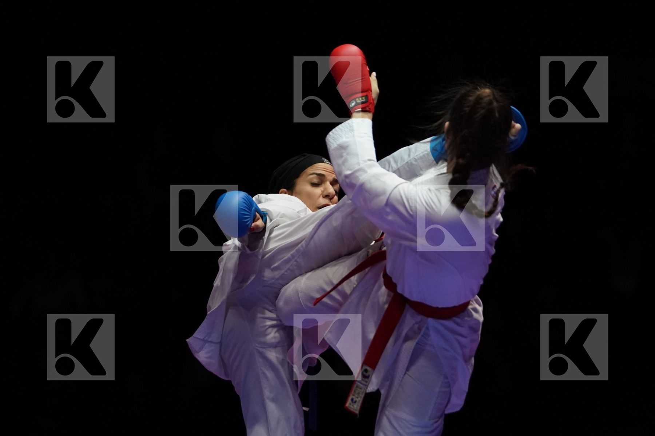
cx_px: 328
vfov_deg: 4.8
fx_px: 5203
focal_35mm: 286
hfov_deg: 7.2
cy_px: 218
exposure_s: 1/1000
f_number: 2.8
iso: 3200
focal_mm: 191
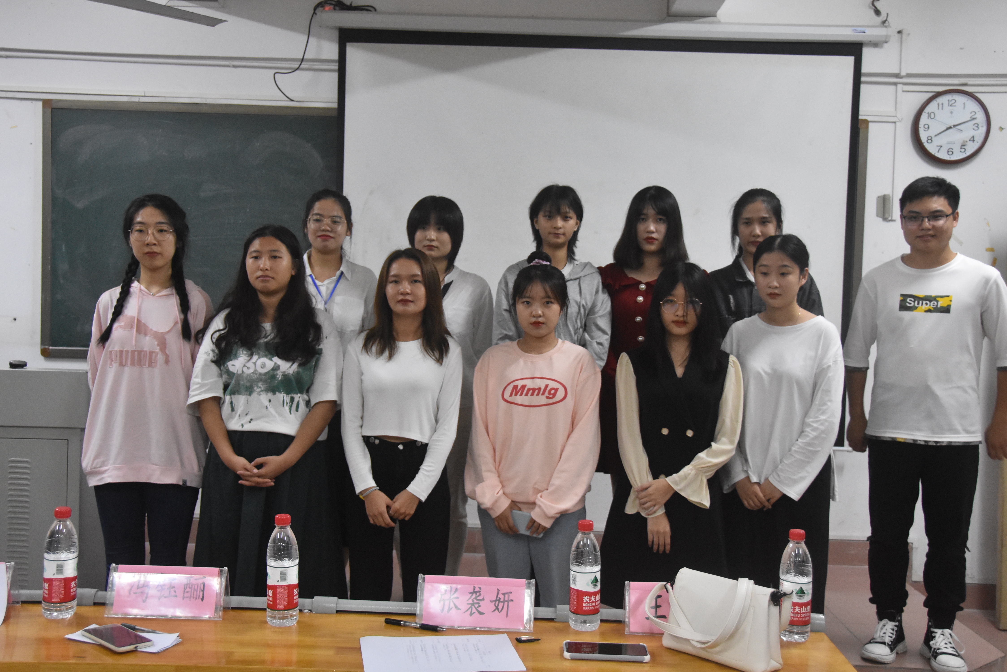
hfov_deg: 49.5
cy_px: 336
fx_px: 1091
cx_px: 504
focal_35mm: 39
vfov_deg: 34.2
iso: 3600
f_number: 3.8
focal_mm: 26
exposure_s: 1/60
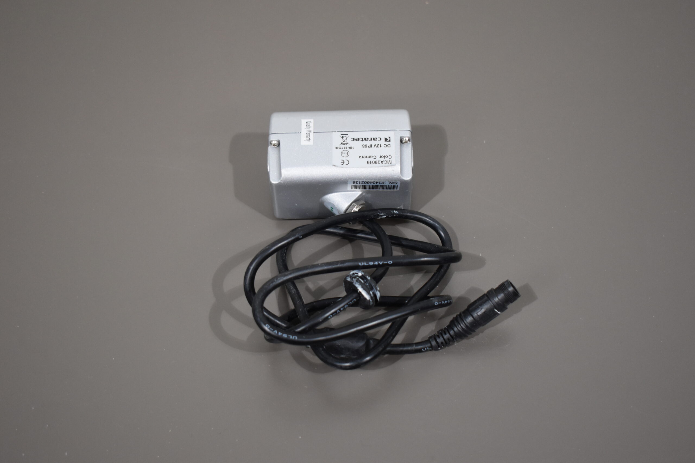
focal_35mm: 57
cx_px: 348
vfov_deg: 23.8
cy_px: 232
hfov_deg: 35.1
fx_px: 1100
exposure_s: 1/125
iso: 900
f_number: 4.8
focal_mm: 38
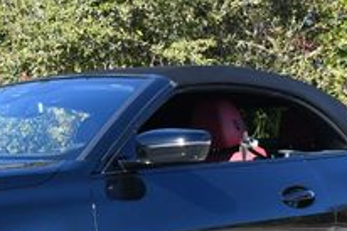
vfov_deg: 10.0
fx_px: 1319
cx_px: 7
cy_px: 172
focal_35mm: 137
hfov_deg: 14.8
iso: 200
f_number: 8
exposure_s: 1/250
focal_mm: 22
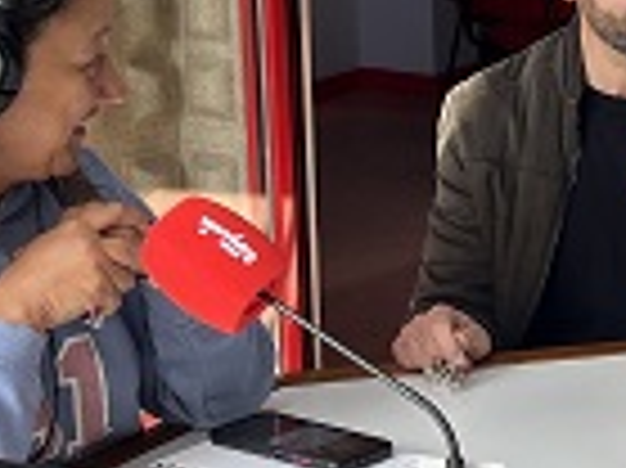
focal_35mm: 113
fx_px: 2042
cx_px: 971
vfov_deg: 13.0
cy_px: 364
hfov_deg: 15.8
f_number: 1.6
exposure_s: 1/100
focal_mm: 5.1
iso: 32
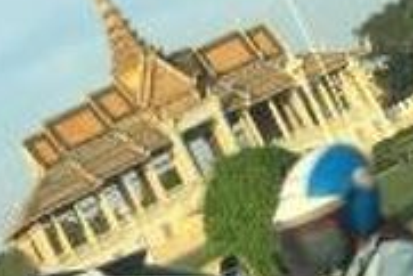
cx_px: 107
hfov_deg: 18.8
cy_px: 336
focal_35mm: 108
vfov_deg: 12.4
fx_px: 1240
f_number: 2.2
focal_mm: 4.15
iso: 32
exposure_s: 1/824
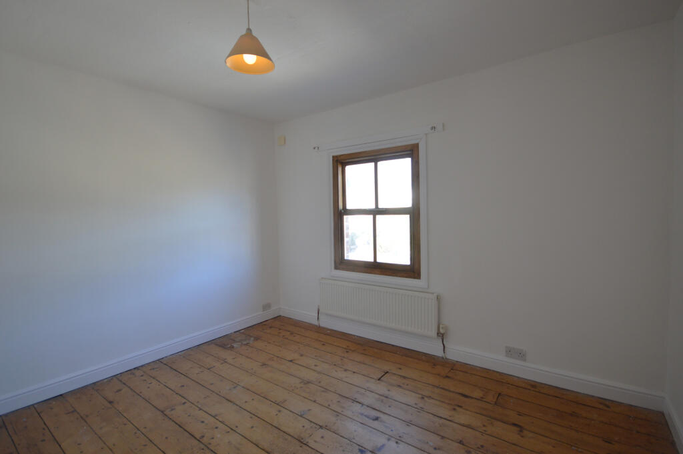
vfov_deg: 77.2
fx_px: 284
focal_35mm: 15
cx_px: 342
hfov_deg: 100.4
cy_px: 227
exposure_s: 1/60
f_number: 4
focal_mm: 10
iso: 400
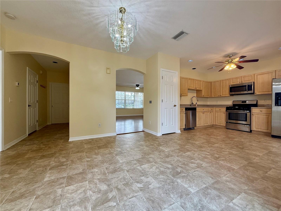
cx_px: 140
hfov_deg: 102.1
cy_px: 106
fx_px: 114
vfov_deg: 85.7
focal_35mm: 14
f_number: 2.2
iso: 64
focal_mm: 2.22
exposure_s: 1/120
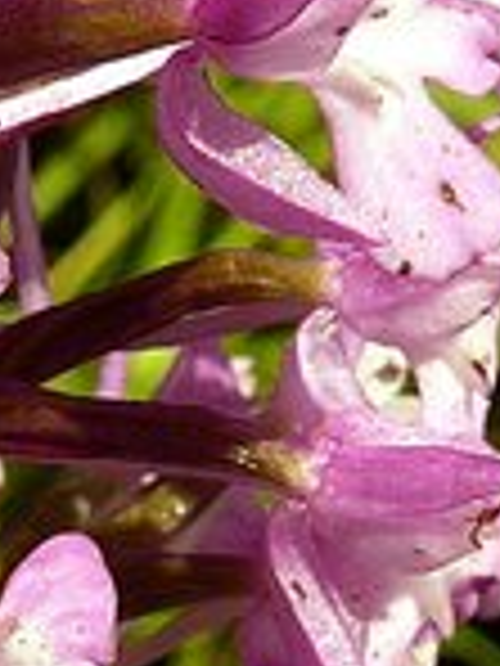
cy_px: -68
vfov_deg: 10.3
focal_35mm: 189
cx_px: -36
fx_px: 3640
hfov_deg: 7.8
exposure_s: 1/400
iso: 80
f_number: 5
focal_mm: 5.2
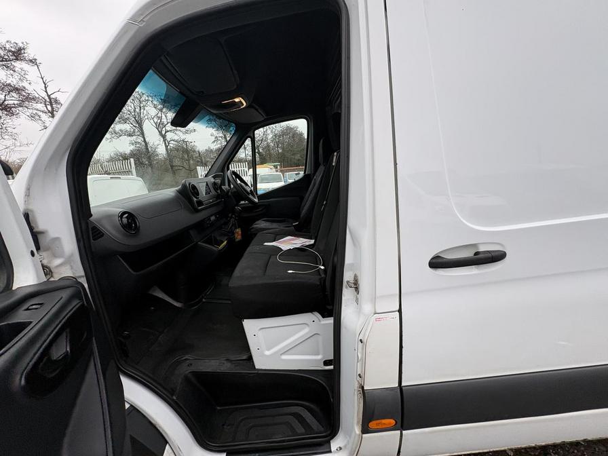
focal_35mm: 14
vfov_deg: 85.7
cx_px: 304
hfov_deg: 102.1
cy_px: 228
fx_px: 246
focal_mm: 2.22
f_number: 2.2
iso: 40
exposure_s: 1/133
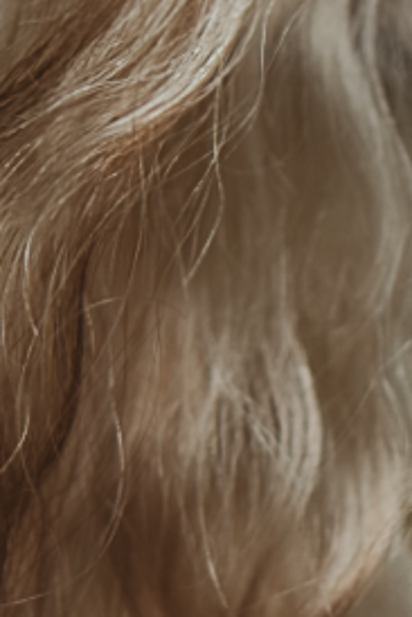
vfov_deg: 3.9
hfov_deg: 2.6
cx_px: 925
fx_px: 9120
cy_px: 426
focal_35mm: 532
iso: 100
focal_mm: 90
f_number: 2.8
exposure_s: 1/200
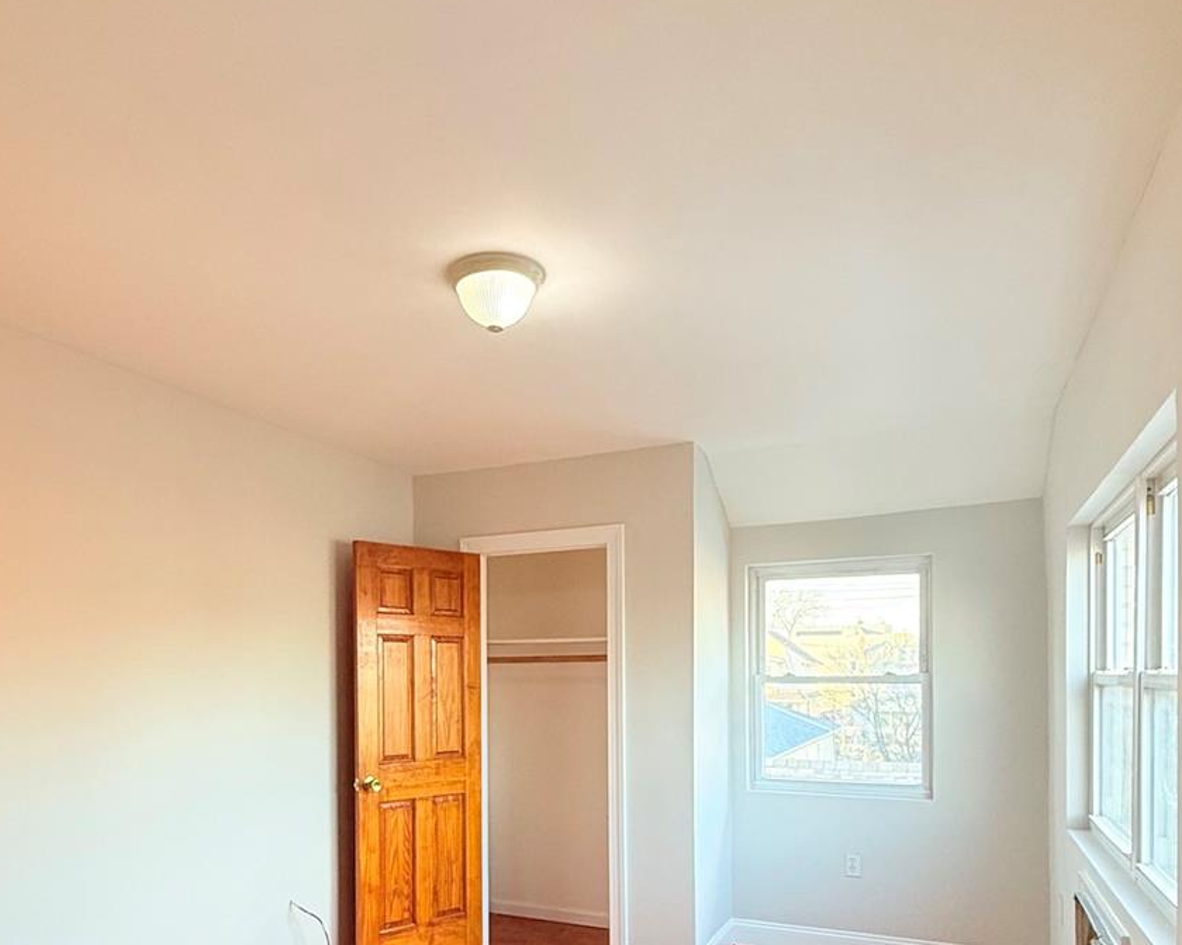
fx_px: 875
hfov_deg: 67.9
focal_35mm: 25
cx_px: 525
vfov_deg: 54.8
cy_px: 678
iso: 250
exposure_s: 1/120
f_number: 2.2
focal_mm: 2.22
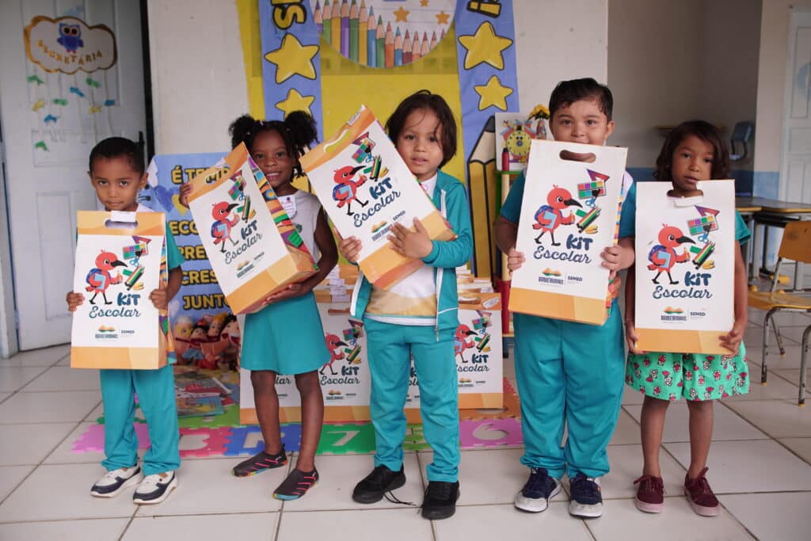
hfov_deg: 55.1
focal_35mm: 34
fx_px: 777
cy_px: 270
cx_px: 406
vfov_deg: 38.4
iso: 200
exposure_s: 1/200
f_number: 1.4
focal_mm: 23
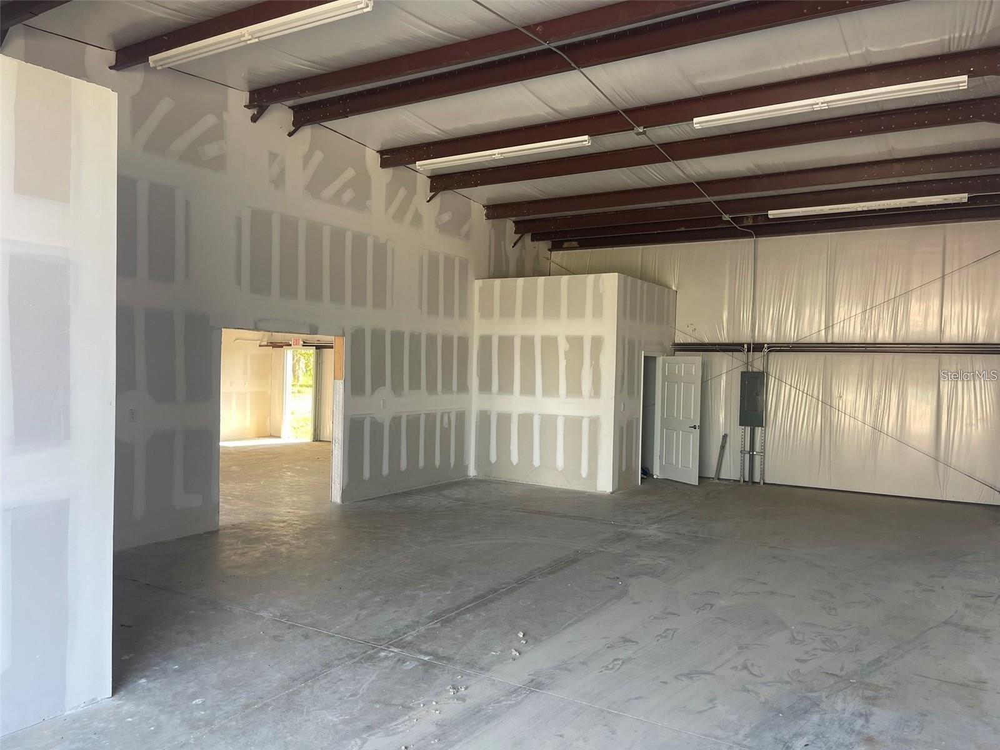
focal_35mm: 25
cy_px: 375
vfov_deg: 54.9
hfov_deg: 69.4
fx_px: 722
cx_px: 500
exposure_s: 1/121
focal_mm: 5.1
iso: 50
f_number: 1.6
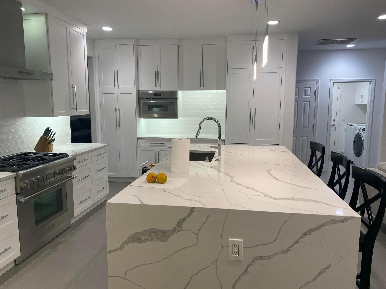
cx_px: 193
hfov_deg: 67.3
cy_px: 144
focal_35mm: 26
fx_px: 290
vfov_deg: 53.1
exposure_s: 1/120
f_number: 1.8
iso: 100
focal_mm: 4.25
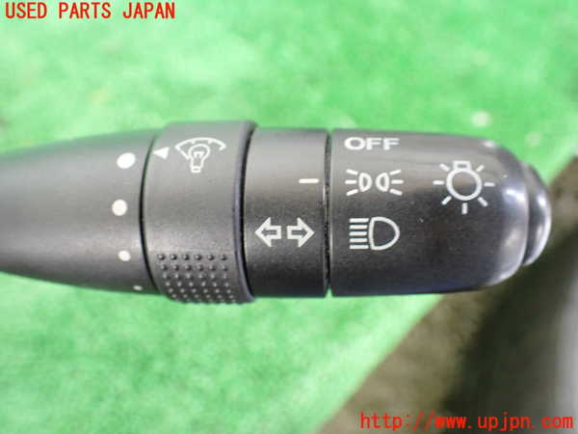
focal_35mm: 30
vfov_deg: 46.8
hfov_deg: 60.0
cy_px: 217
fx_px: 501
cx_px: 289
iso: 800
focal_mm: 5.4
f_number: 2.3
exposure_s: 1/30
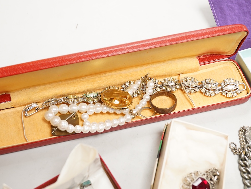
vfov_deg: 29.7
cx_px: 118
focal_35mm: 49
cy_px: 95
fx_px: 355
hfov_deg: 38.9
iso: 2500
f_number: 5
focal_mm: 30
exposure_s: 1/125
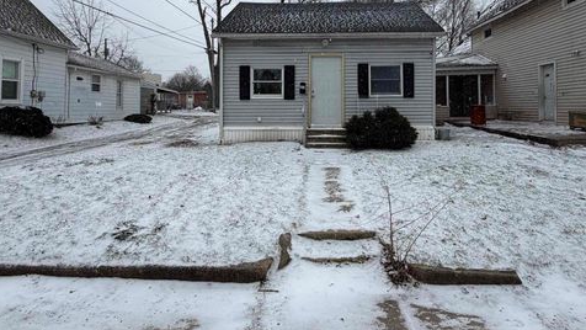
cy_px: 109
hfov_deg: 99.3
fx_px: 249
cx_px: 304
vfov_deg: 65.3
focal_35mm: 16
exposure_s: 1/770
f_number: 2.2
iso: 32
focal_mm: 2.22
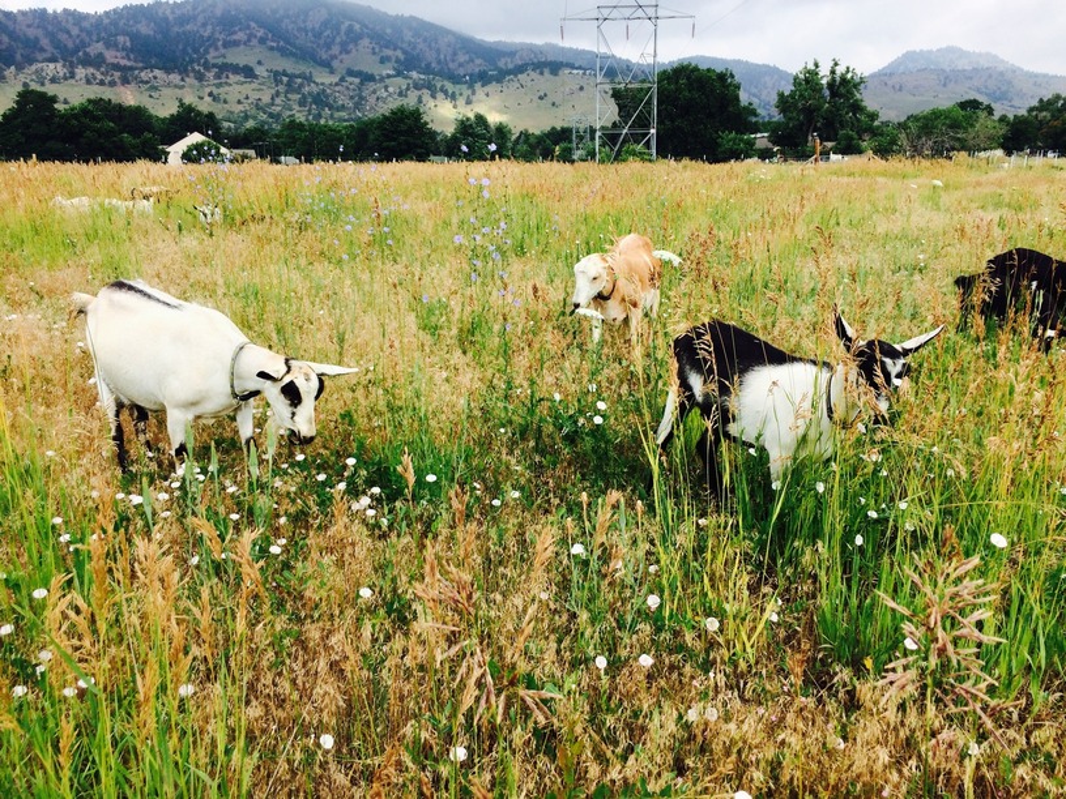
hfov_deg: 60.0
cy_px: 400
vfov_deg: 46.8
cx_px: 533
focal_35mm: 30
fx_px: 924
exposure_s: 1/1053
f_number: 2.2
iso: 32
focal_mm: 4.12
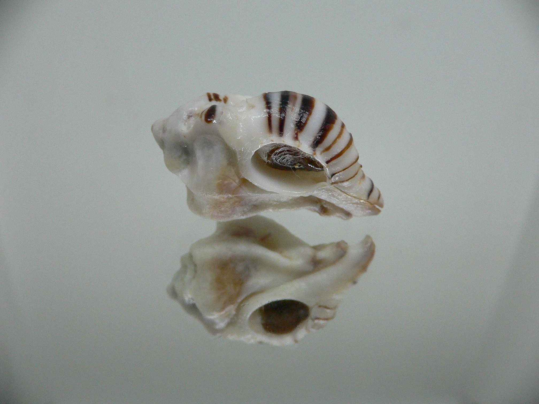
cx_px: 270
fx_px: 545
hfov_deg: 52.6
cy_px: 202
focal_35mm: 35
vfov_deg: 40.7
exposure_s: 1/60
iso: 200
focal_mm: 4.6
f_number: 2.8
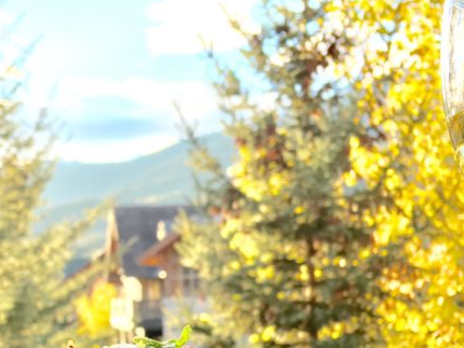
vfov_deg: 20.8
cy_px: 325
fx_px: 925
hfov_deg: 27.9
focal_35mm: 69
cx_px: 150
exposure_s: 1/120
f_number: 2.2
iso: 40
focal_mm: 4.15
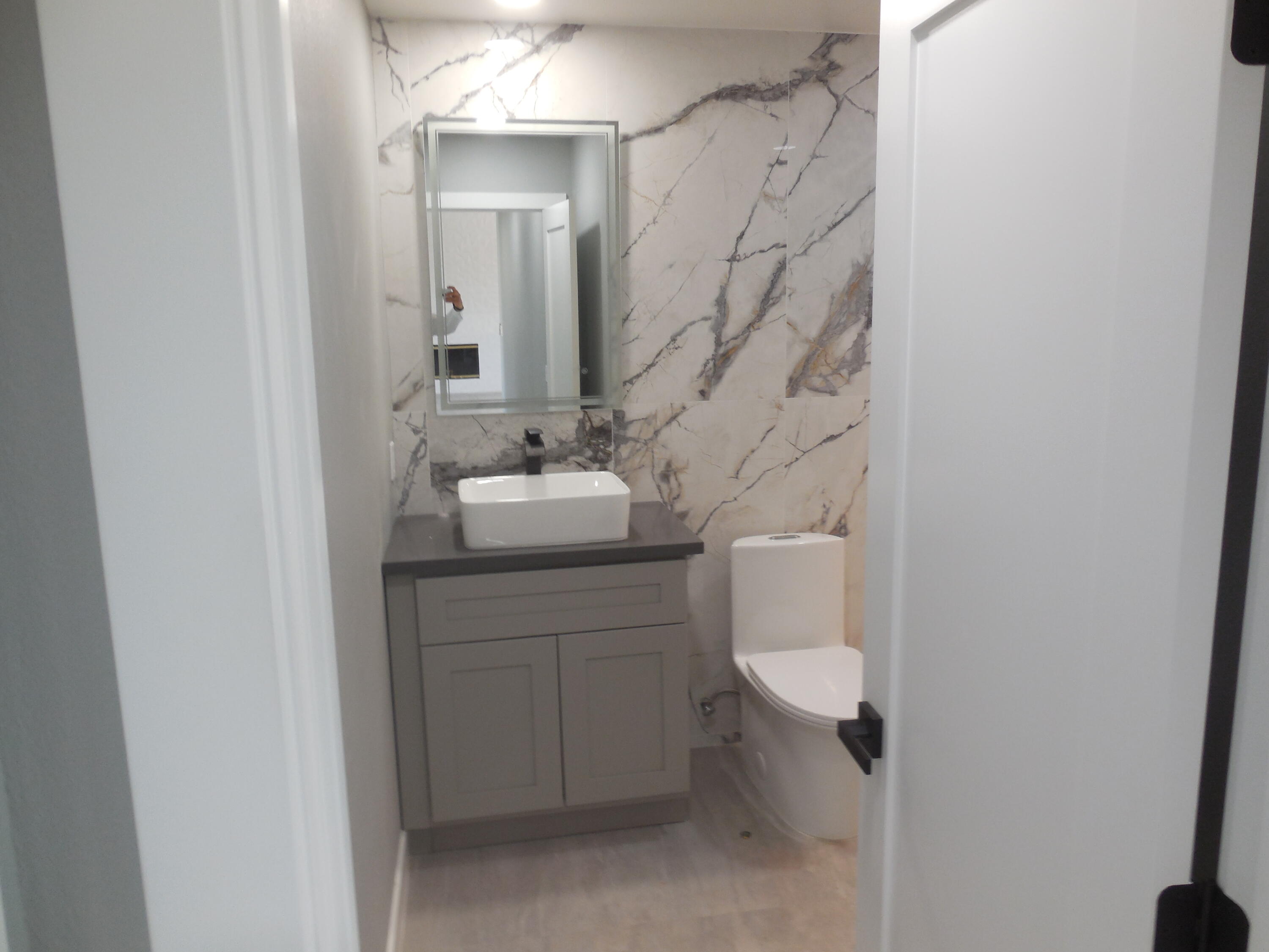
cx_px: 634
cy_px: 476
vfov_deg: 54.9
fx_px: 916
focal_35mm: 25
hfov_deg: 69.4
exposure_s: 1/30
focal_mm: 4.5
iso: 180
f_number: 3.1
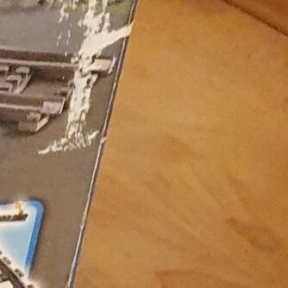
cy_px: 393
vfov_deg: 9.7
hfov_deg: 8.8
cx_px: -462
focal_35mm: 176
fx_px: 1657
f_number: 1.5
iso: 640
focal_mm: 4.32
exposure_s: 1/50
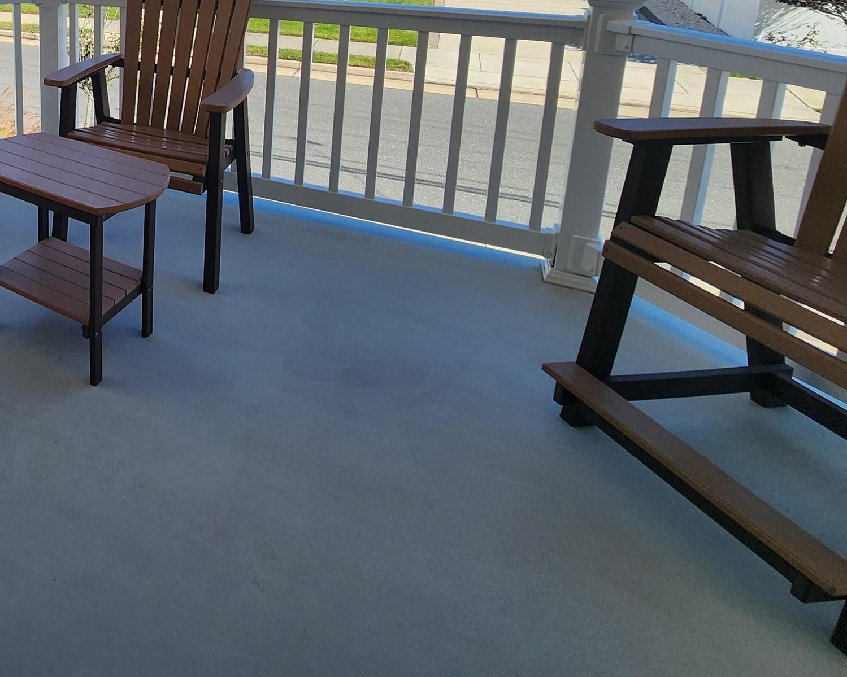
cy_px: 36
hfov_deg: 51.6
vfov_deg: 47.7
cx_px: -14
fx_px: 652
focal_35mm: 26
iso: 50
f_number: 2.2
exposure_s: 1/1372
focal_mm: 2.2
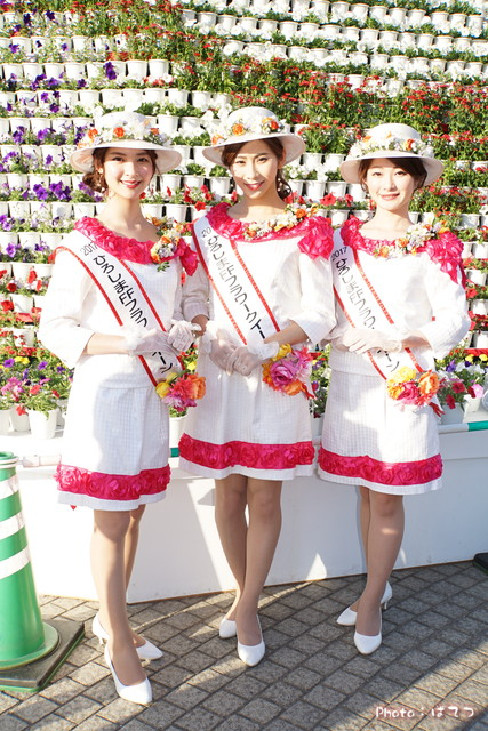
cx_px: 244
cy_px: 366
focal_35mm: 39
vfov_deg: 49.5
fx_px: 793
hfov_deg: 34.2
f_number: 5
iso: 100
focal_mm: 26
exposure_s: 1/250
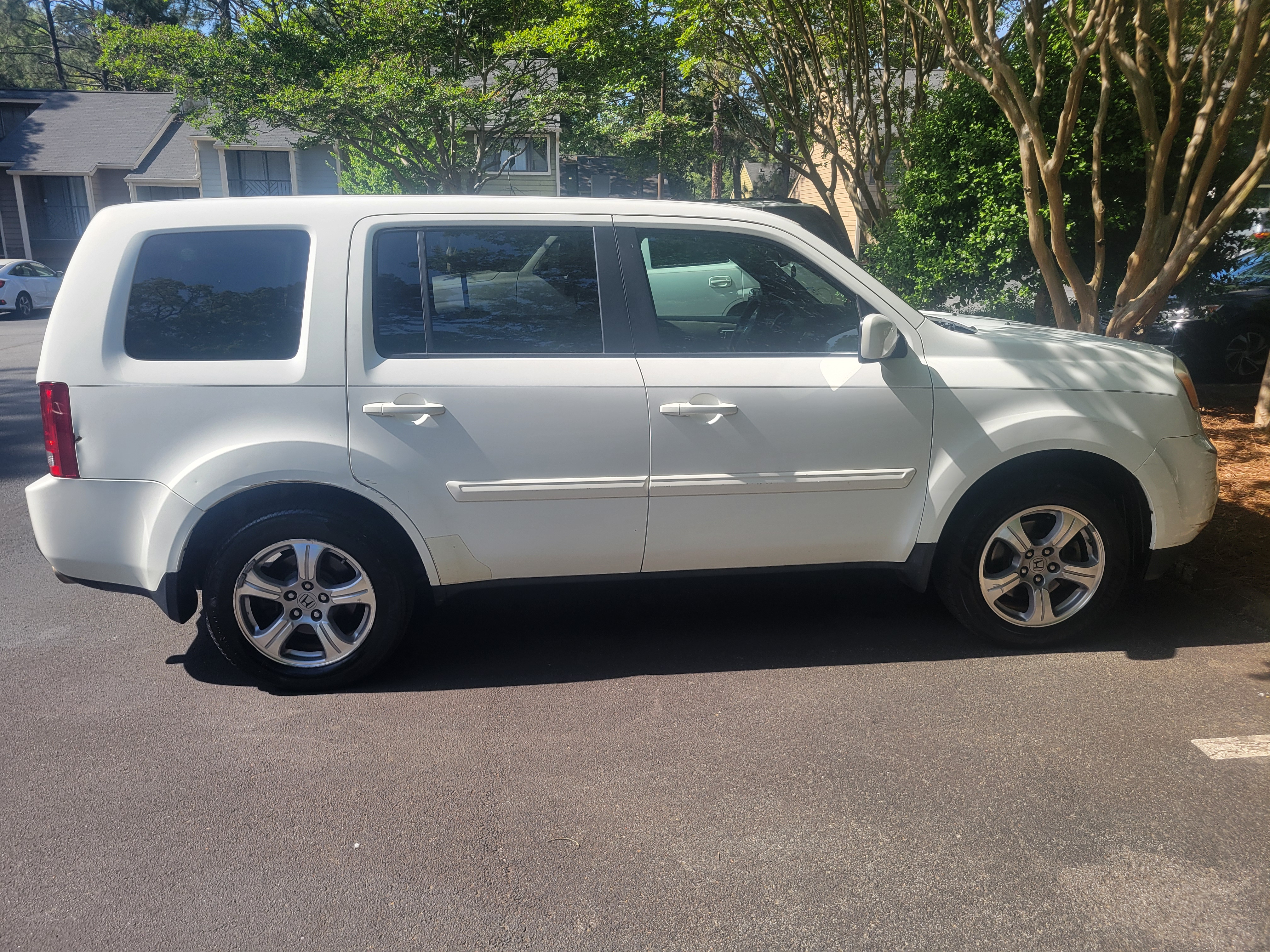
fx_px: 954
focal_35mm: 26
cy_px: 476
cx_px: 635
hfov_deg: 67.3
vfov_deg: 53.1
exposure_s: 1/1145
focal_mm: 5.4
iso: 40
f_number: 1.8
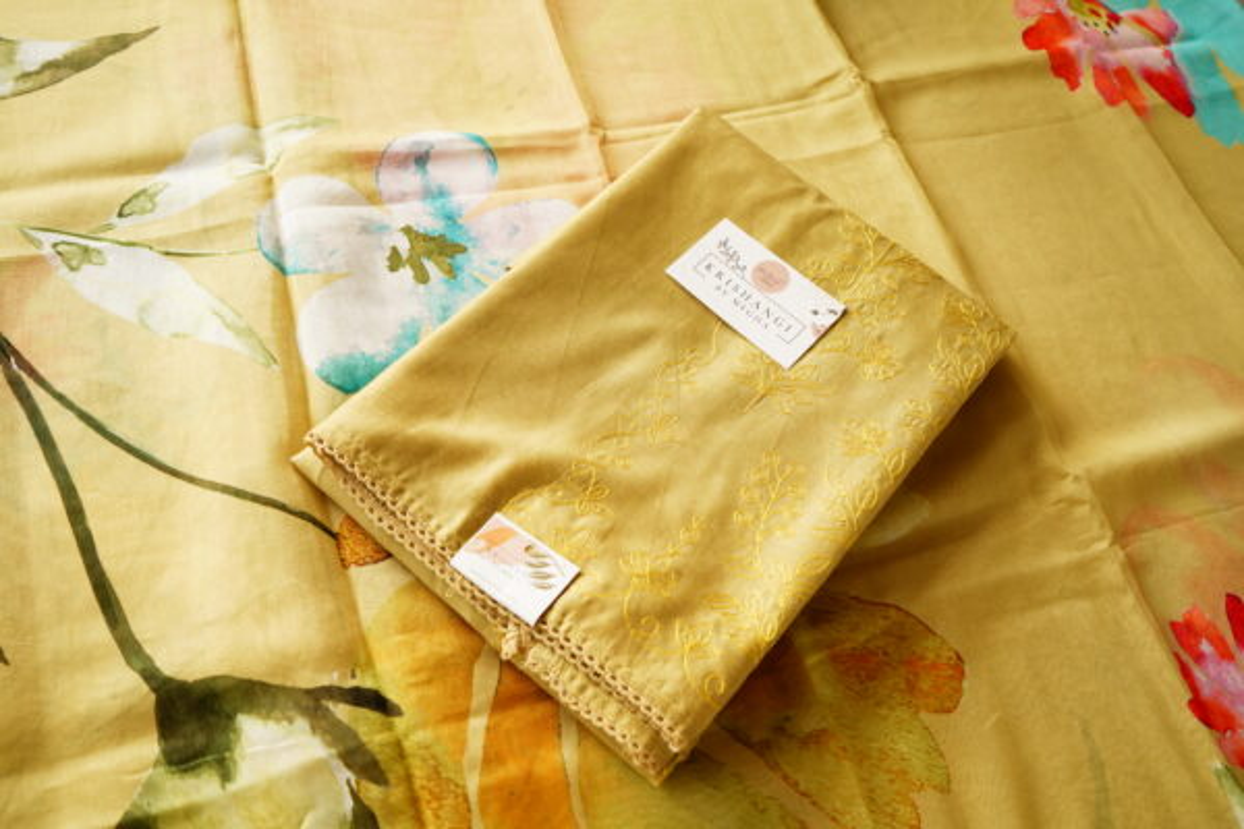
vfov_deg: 46.4
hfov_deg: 65.5
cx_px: 622
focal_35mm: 28
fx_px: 967
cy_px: 414
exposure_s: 1/100
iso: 320
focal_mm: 28
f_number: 6.3
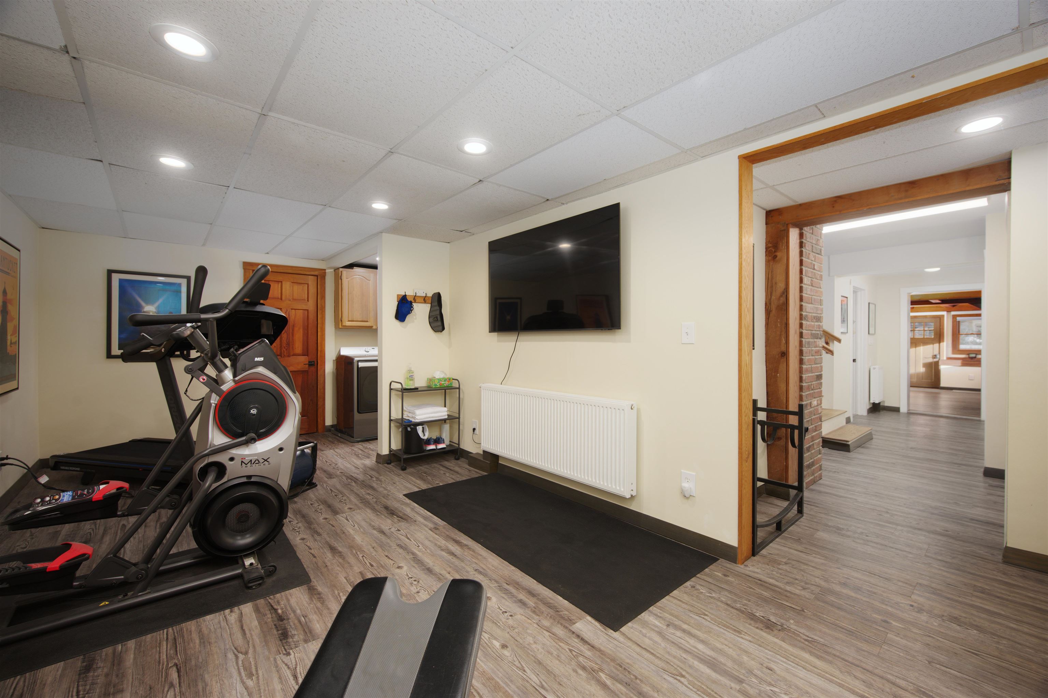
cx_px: 524
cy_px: 349
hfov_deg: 100.4
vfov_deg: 77.3
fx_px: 437
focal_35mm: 15
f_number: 7.1
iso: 320
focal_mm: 15
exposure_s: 1/1.25
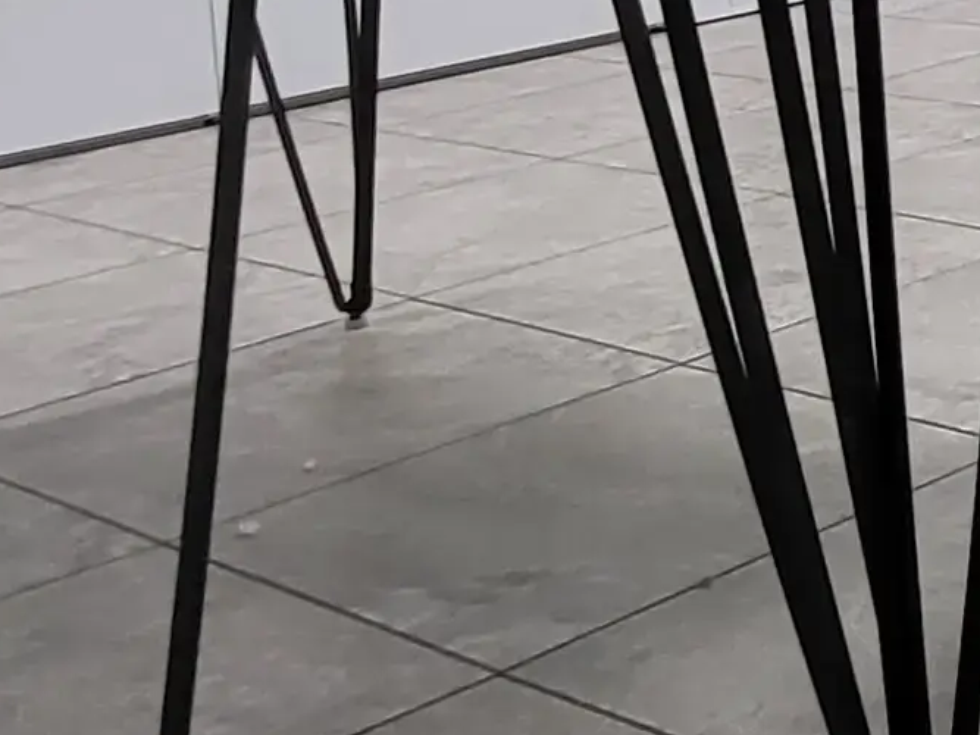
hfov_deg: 19.9
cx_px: 1643
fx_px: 2208
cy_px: -250
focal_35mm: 78
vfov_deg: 17.6
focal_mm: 1.74
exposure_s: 1/60
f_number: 2.2
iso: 125
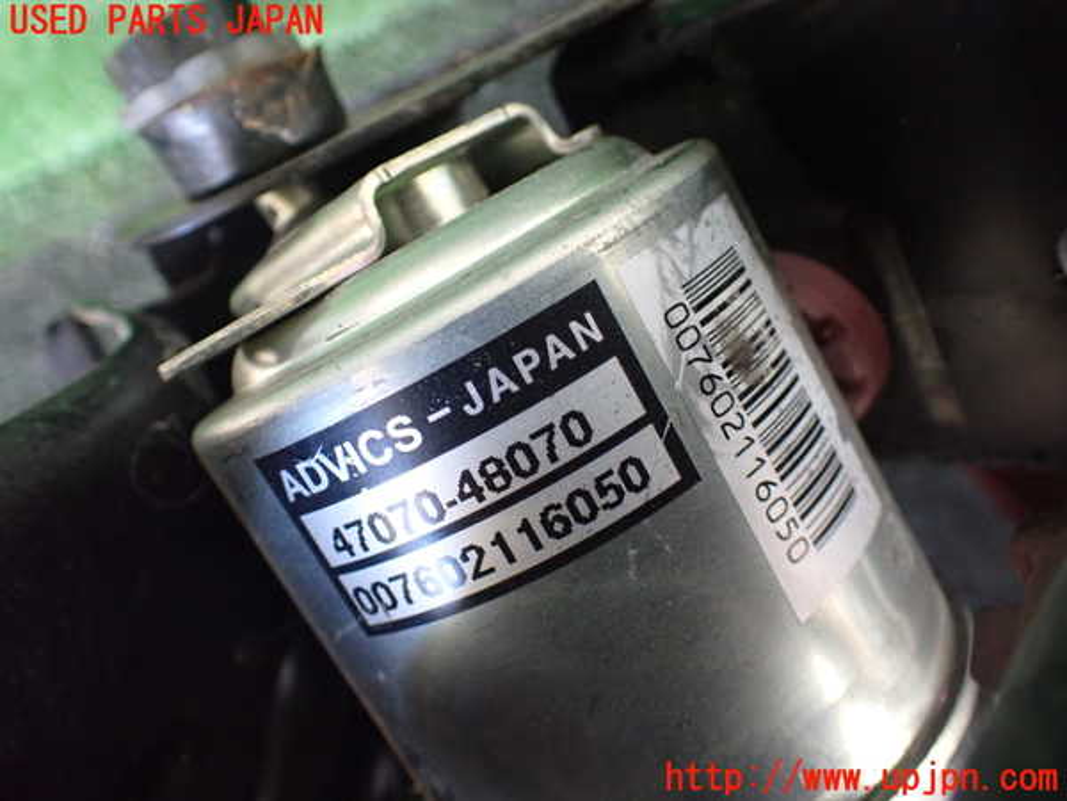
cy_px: 400
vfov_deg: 46.8
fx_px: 925
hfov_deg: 60.0
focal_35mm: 30
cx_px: 534
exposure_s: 1/80
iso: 800
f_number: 2.3
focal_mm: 5.4
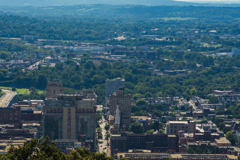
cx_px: 120
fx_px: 1257
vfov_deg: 7.3
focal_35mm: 189
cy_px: 80
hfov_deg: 10.9
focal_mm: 125
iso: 100
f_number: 5.6
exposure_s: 1/1000
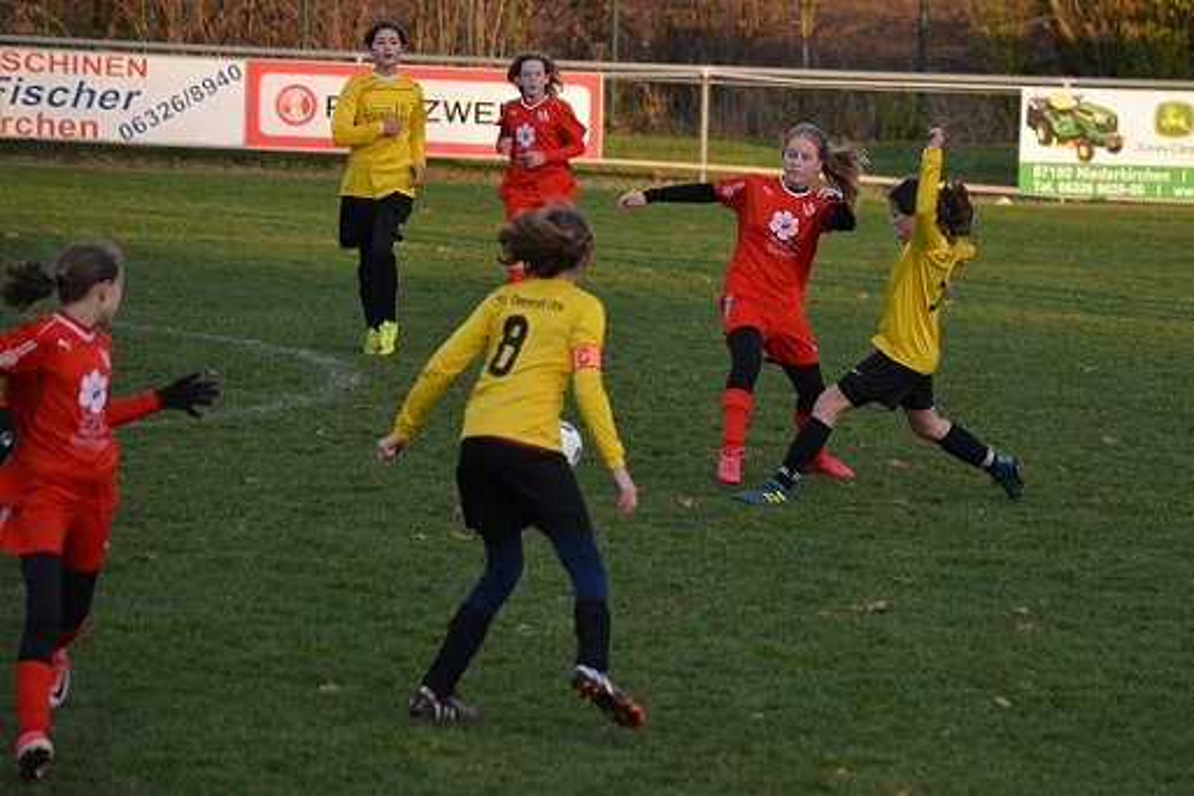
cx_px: 597
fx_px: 6964
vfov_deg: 6.5
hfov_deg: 9.8
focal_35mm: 210
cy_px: 398
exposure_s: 1/1000
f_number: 4.8
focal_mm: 140
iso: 800
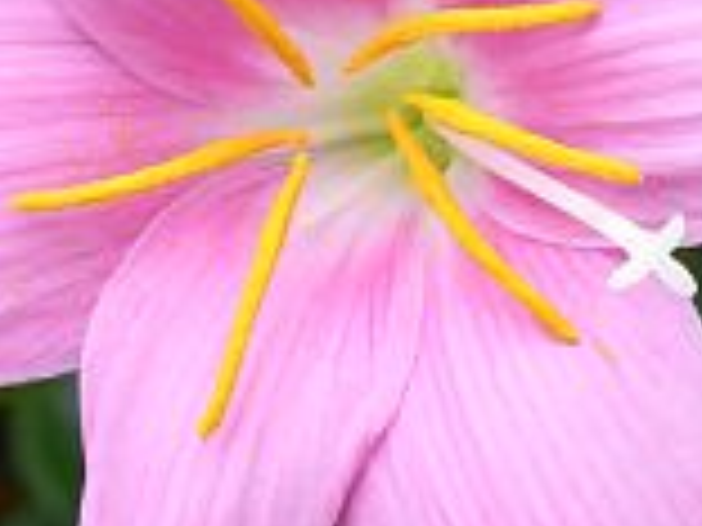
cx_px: 495
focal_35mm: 438
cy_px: 463
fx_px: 8882
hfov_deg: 4.5
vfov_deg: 3.4
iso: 250
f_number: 5
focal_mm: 17.5
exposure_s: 1/60
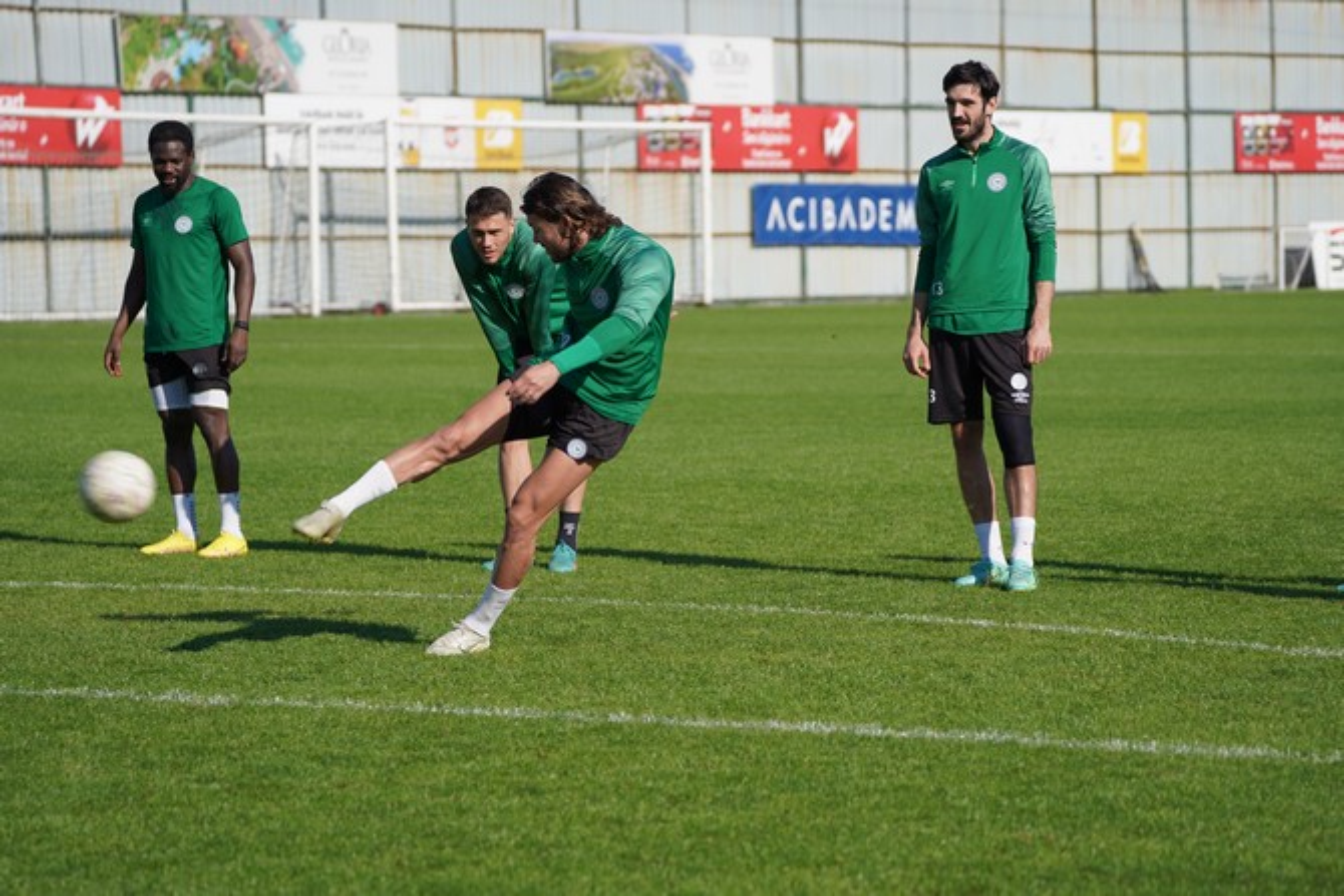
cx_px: 672
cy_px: 448
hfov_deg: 11.9
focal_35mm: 173
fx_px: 6460
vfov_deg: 7.9
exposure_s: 1/640
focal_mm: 173
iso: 100
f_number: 5.6
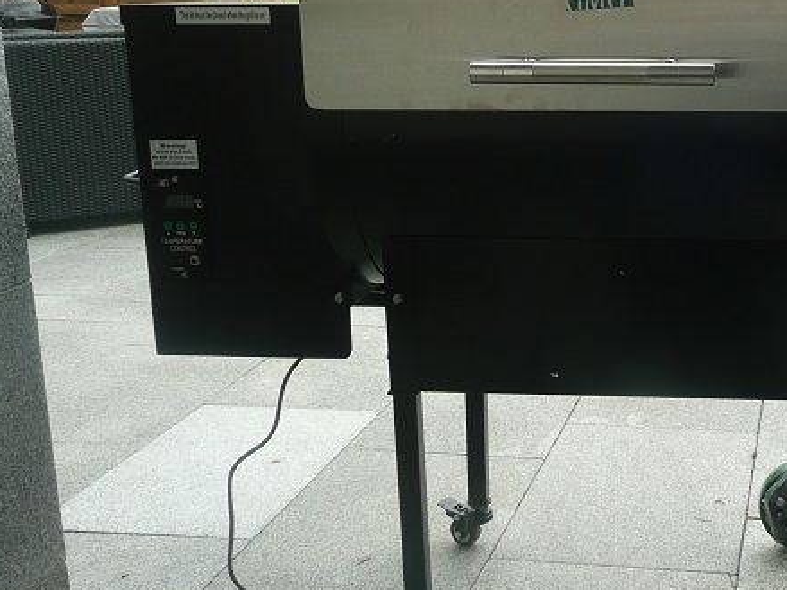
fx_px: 1159
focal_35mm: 51
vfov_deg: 28.5
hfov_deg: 35.7
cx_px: 679
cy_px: 256
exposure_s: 1/125
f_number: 3.3
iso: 100
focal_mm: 4.6
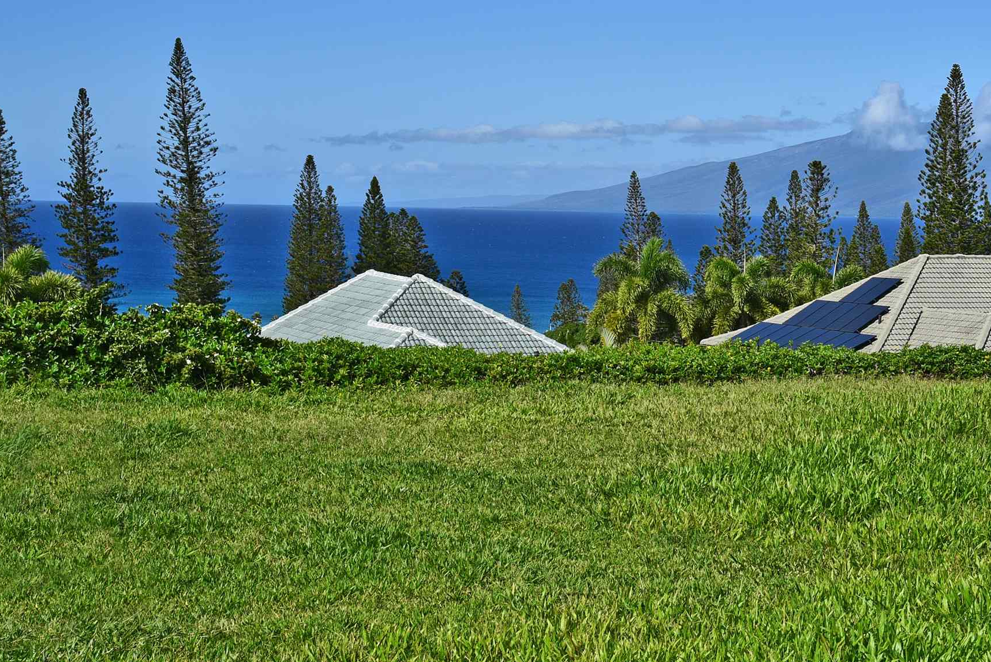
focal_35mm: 68
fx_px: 1872
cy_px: 180
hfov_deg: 29.2
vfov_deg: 19.9
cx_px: 733
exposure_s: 1/200
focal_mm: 38
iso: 100
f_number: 14
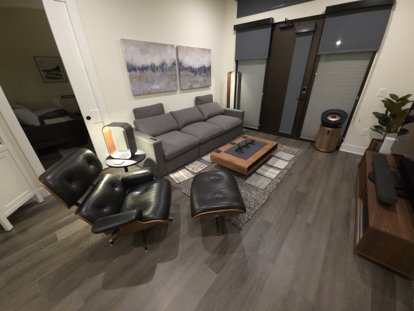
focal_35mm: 13
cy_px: 156
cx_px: 207
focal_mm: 2.2
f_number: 1.9
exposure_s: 1/30
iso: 500
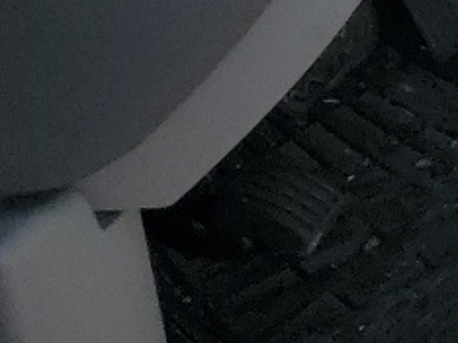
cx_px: 1298
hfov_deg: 9.2
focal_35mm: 178
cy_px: -137
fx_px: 2353
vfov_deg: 8.2
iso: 50
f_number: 1.5
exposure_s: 1/2500
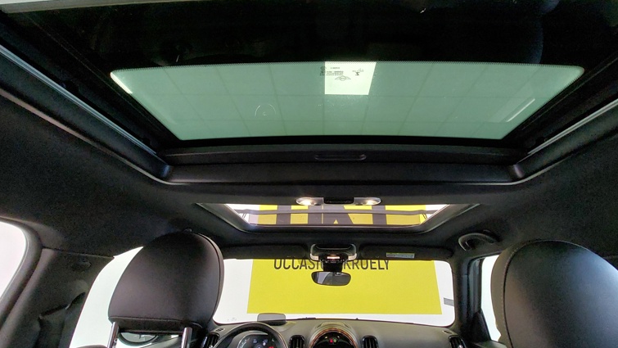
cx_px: 321
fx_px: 246
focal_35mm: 15
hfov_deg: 102.9
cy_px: 154
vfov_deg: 70.3
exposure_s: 1/30
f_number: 2.2
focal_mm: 1.74
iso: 320
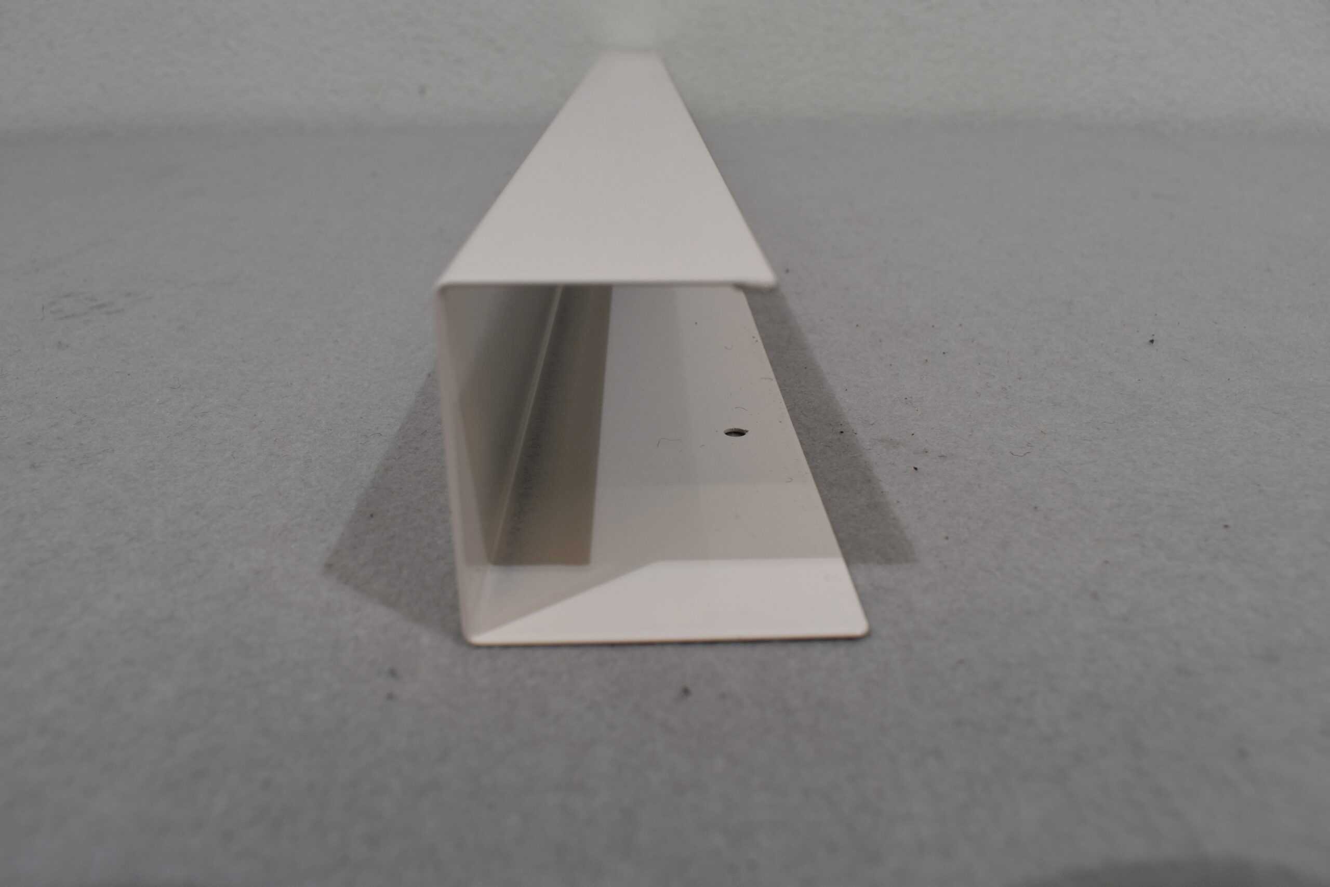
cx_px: 665
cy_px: 444
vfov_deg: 47.9
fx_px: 997
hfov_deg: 67.4
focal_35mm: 27
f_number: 8
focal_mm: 18
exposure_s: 1/60
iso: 320
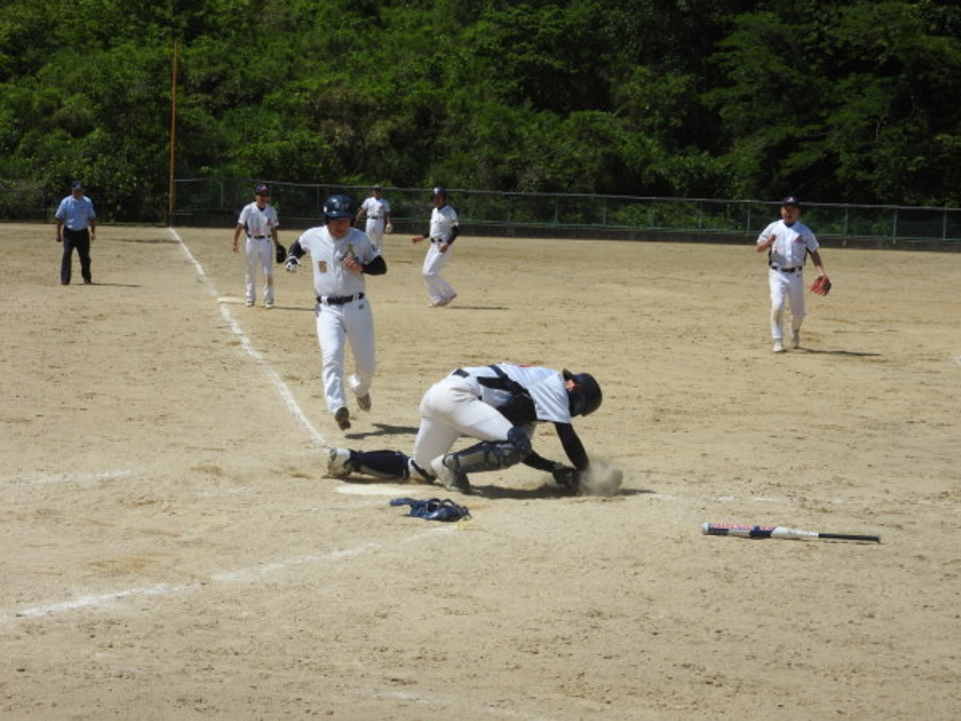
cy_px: 360
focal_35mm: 80
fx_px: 2221
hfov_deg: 24.4
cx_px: 480
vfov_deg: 18.4
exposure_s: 1/1600
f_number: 4.5
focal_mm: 14.3
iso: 100
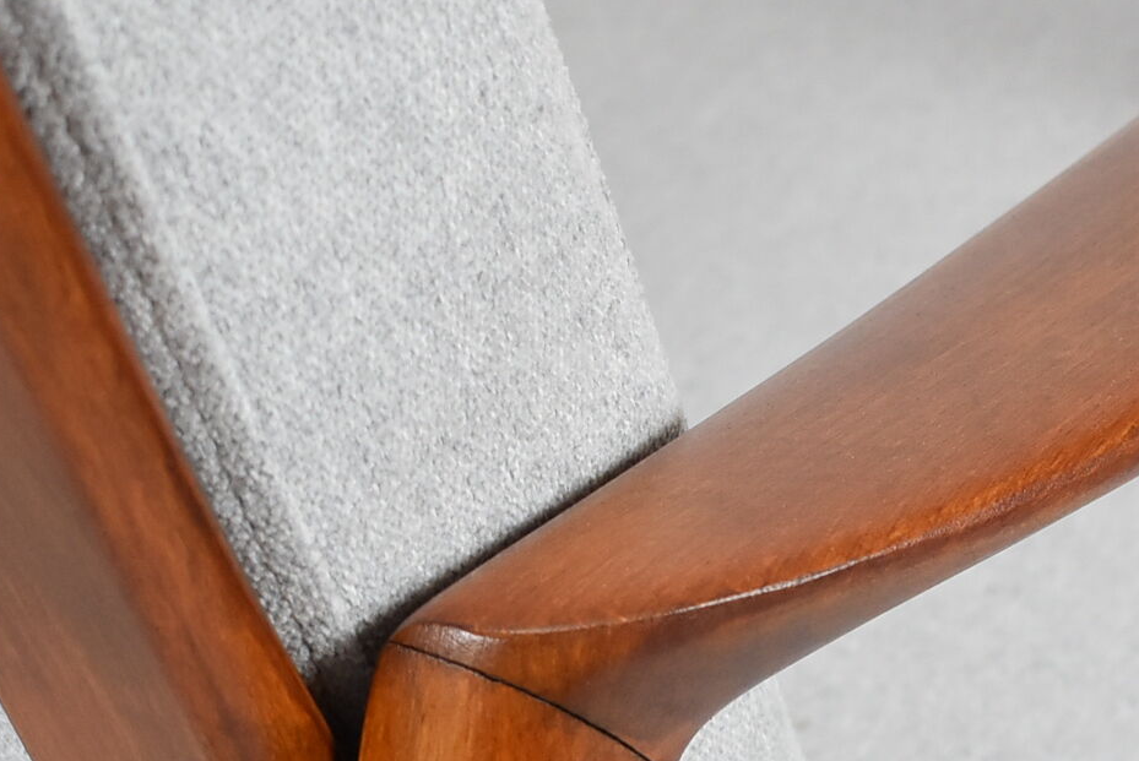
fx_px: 4591
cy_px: 645
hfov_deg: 14.1
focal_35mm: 145
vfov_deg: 9.4
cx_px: 758
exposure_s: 1/125
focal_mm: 30
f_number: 4.2
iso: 900
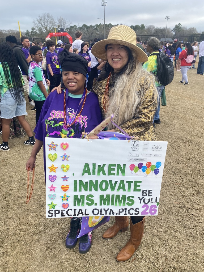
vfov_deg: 67.3
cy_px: 136
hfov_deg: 53.1
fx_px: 204
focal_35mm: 26
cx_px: 102
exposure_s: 1/1464
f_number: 1.8
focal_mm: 4.25
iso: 32
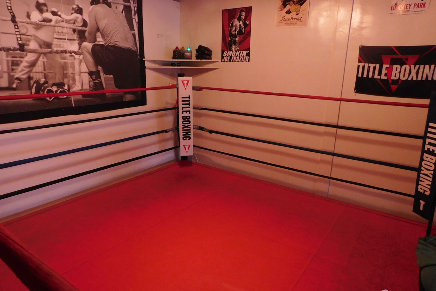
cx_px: 218
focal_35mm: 24
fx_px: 291
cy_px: 147
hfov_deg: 73.7
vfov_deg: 53.1
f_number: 3
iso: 400
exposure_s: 1/20
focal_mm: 4
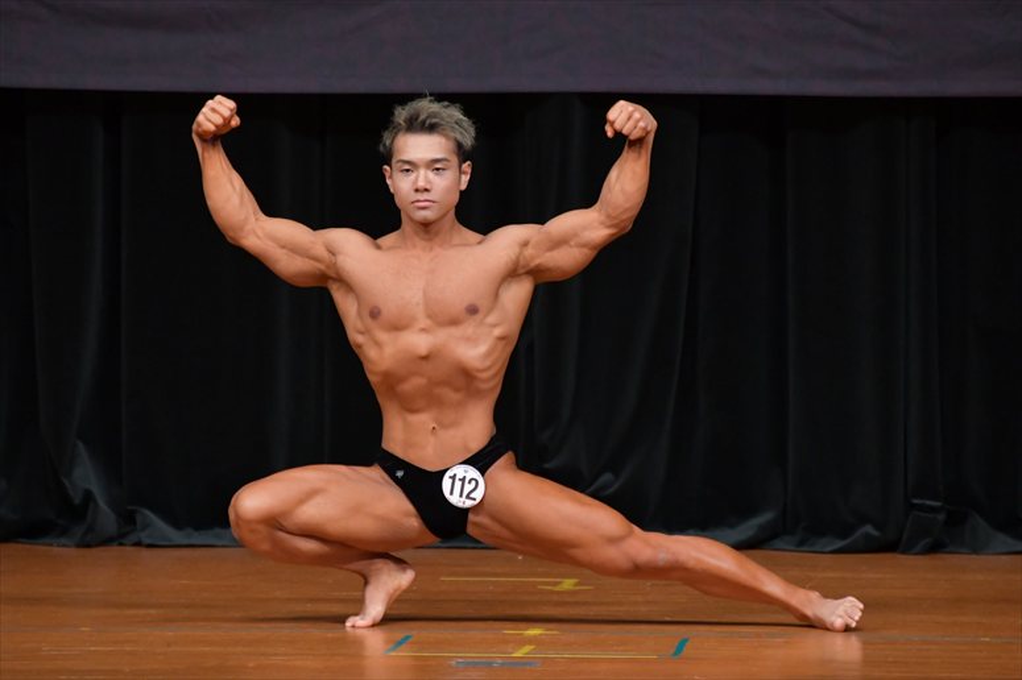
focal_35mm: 450
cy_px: 340
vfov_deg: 3.1
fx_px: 12769
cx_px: 511
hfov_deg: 4.6
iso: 4000
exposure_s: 1/400
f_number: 5.6
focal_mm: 300
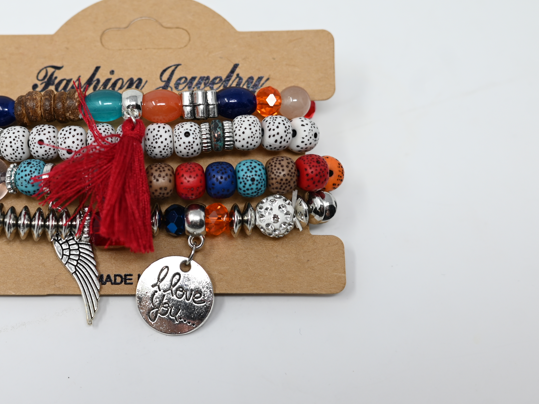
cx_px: 140
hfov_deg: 27.1
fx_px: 1106
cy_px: 152
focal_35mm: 71
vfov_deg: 20.7
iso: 125
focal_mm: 40
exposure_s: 1/60
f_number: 4.5
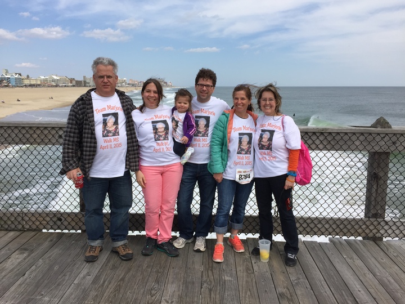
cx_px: 202
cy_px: 152
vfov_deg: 48.2
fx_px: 339
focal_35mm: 29
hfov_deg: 61.7
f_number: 2.2
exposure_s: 1/1883
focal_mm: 4.15
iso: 32
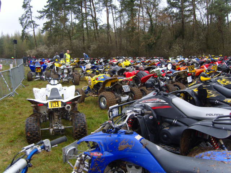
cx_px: 116
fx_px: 234
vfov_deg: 40.7
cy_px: 86
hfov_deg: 52.6
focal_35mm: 35
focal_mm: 7.4
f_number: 2.8
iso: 80
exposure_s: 1/90
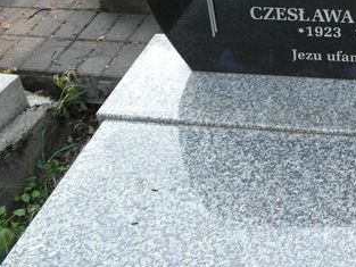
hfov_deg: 36.4
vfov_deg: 29.0
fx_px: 504
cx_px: 324
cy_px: 51
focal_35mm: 49
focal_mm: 5.2
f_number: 2.5
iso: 100
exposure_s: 1/45
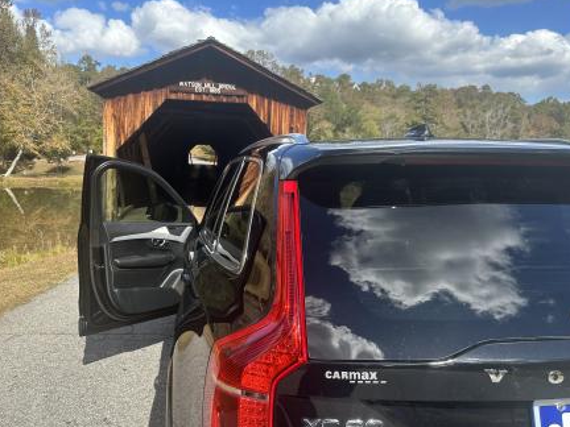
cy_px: 215
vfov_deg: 49.7
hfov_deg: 63.4
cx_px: 263
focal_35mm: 28
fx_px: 461
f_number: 1.78
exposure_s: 1/2469
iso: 80
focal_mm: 6.86
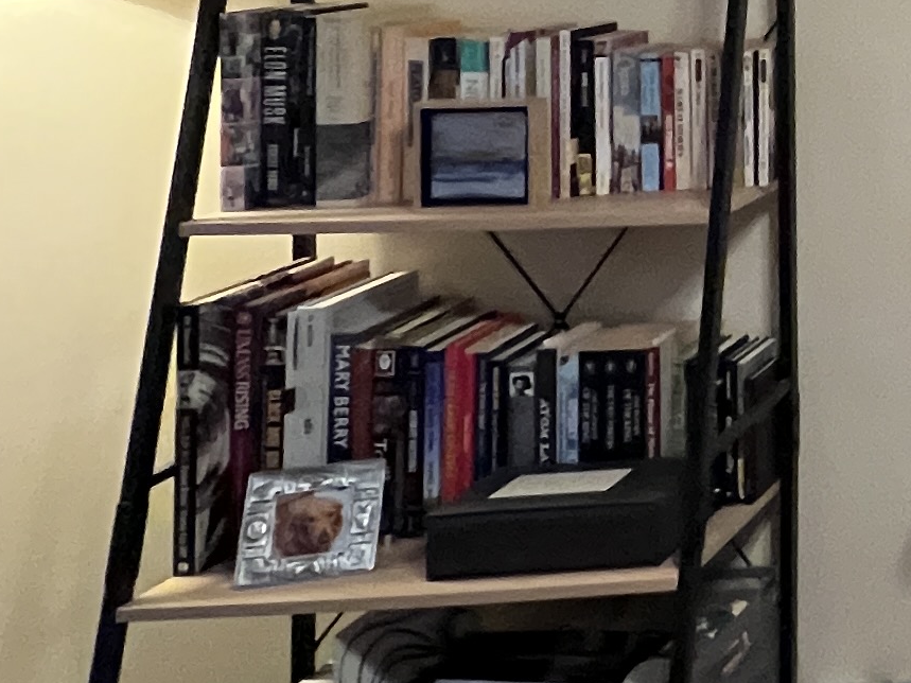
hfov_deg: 20.9
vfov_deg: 22.4
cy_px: -103
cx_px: 1666
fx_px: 1605
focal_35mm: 61
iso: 500
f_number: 1.8
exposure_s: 1/60
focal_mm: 1.57
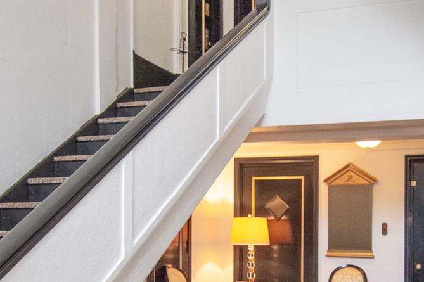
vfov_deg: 26.0
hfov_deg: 39.1
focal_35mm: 51
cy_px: 241
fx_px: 595
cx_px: 252
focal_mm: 11
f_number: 8
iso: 1000
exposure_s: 1/13
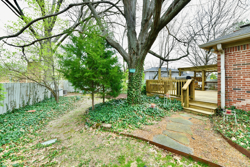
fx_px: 97
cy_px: 84
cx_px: 125
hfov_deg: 104.3
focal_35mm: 14
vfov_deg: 81.2
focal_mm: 14
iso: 640
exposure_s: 1/160
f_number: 6.3
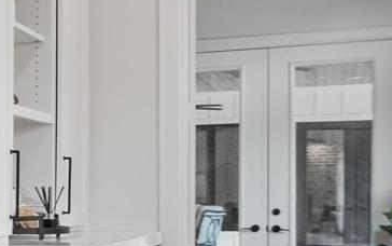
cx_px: -358
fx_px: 919
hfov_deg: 17.9
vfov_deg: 15.1
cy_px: 192
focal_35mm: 86
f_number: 9
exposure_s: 1/6
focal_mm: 10
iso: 250
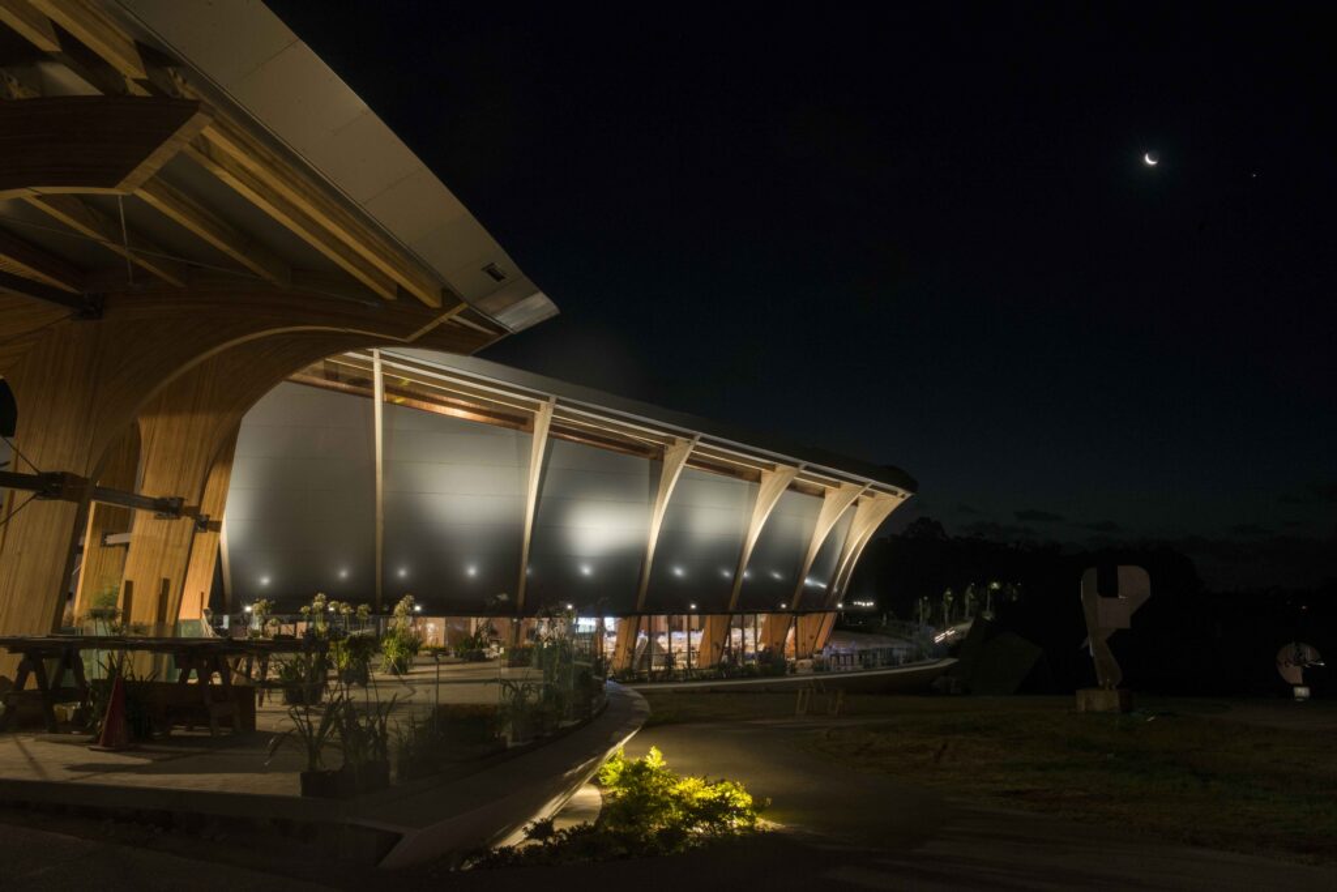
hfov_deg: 58.7
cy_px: 446
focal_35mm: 32
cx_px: 668
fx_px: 1189
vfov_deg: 41.1
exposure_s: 2
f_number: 22
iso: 1000
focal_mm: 32
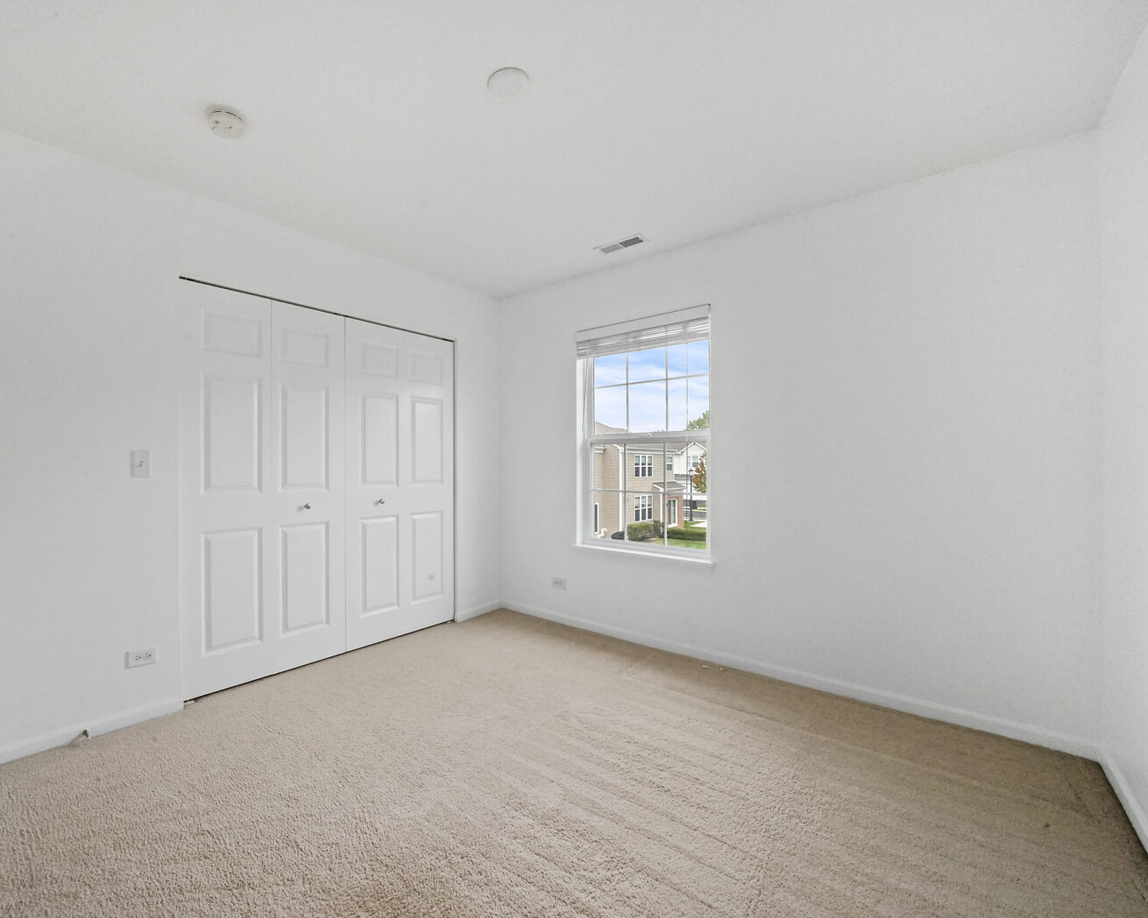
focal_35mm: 14
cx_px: 465
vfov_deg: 88.0
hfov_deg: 99.5
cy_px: 464
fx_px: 476
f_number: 20
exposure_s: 1/40
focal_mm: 12
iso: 2000
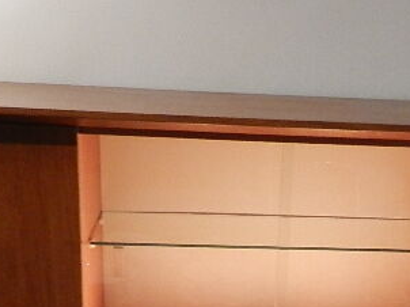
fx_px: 923
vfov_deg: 17.5
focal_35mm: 78
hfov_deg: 24.9
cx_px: 285
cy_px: 422
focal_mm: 4
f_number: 3.4
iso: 400
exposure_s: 1/20
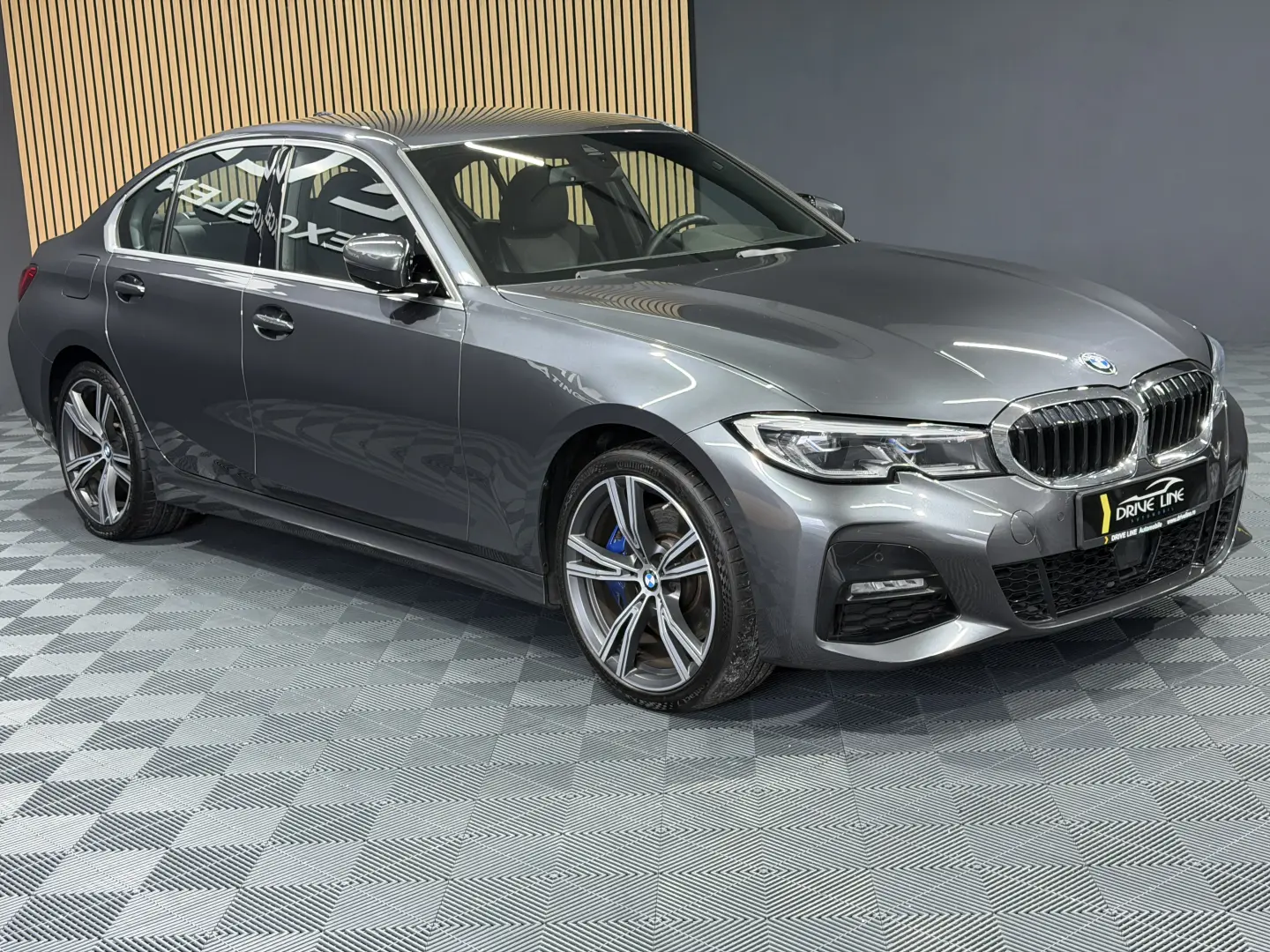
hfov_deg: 39.7
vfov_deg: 30.3
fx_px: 1761
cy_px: 476
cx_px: 635
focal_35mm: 48
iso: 160
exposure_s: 1/50
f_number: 1.78
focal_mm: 6.76
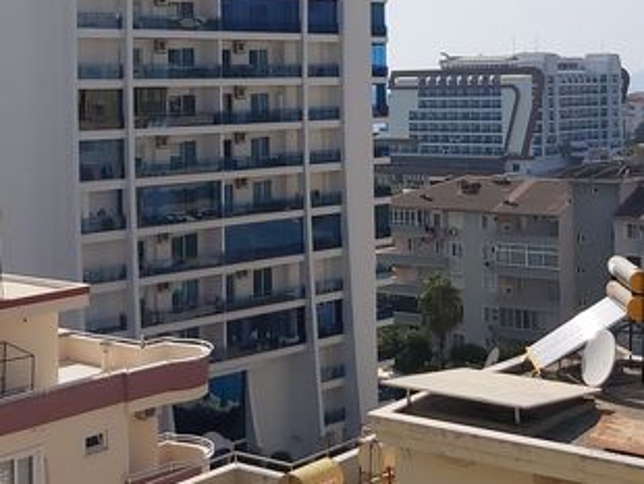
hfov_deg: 28.9
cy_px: 81
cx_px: 332
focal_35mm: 67
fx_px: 1247
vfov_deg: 21.6
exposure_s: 1/4483
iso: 64
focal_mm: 3.92
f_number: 1.7
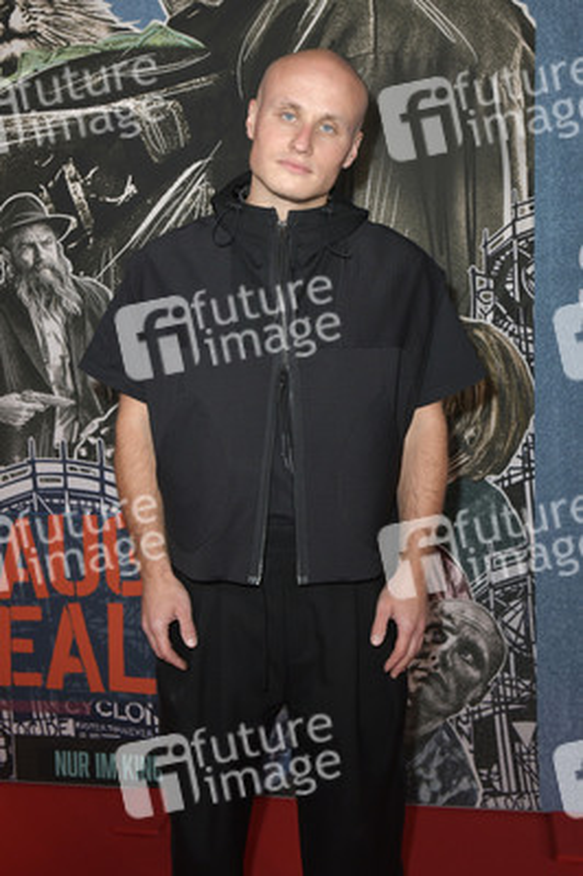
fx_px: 876
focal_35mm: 36
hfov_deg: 36.8
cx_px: 292
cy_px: 438
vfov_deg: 53.2
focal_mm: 36
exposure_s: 1/200
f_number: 5.6
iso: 800
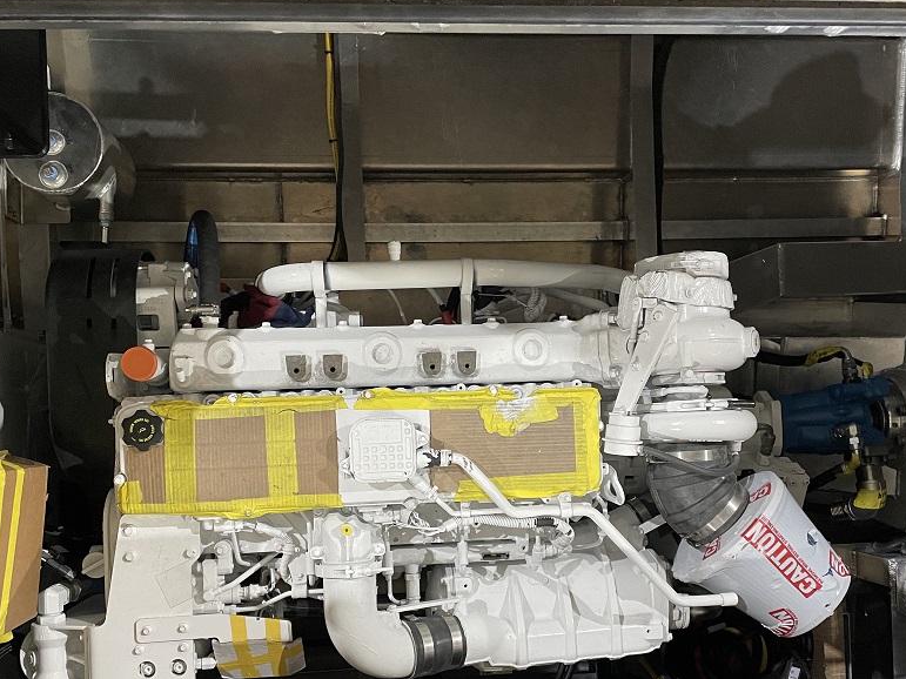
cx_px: 461
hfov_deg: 54.0
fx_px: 890
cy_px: 431
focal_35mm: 34
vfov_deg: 41.4
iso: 250
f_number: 1.6
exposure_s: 1/60
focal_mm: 4.2
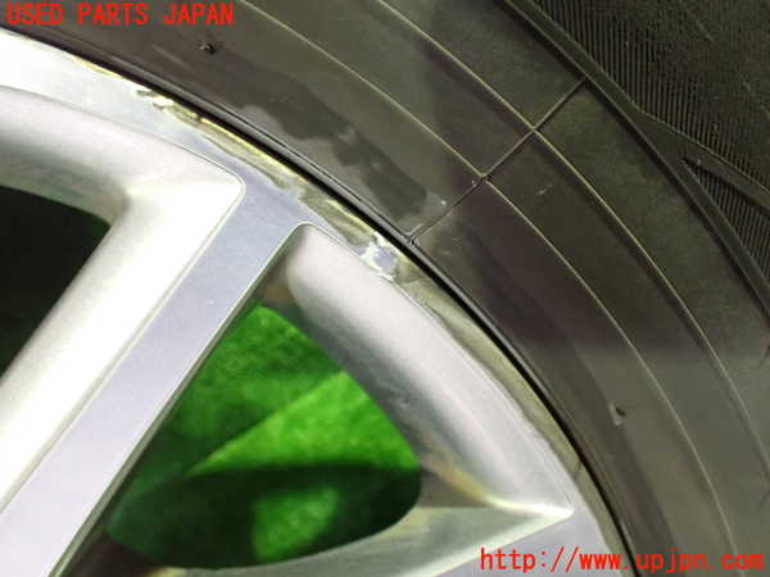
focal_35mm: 30
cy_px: 288
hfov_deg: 60.0
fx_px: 667
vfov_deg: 46.8
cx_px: 385
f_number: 2.3
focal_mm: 5.4
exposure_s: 1/30
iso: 1250
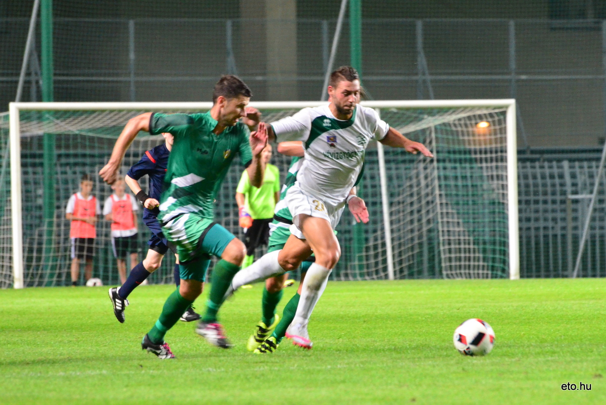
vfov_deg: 4.6
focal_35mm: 300
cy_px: 202
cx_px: 303
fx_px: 5053
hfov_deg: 6.9
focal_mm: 200
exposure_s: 1/200
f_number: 5.3
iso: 4000
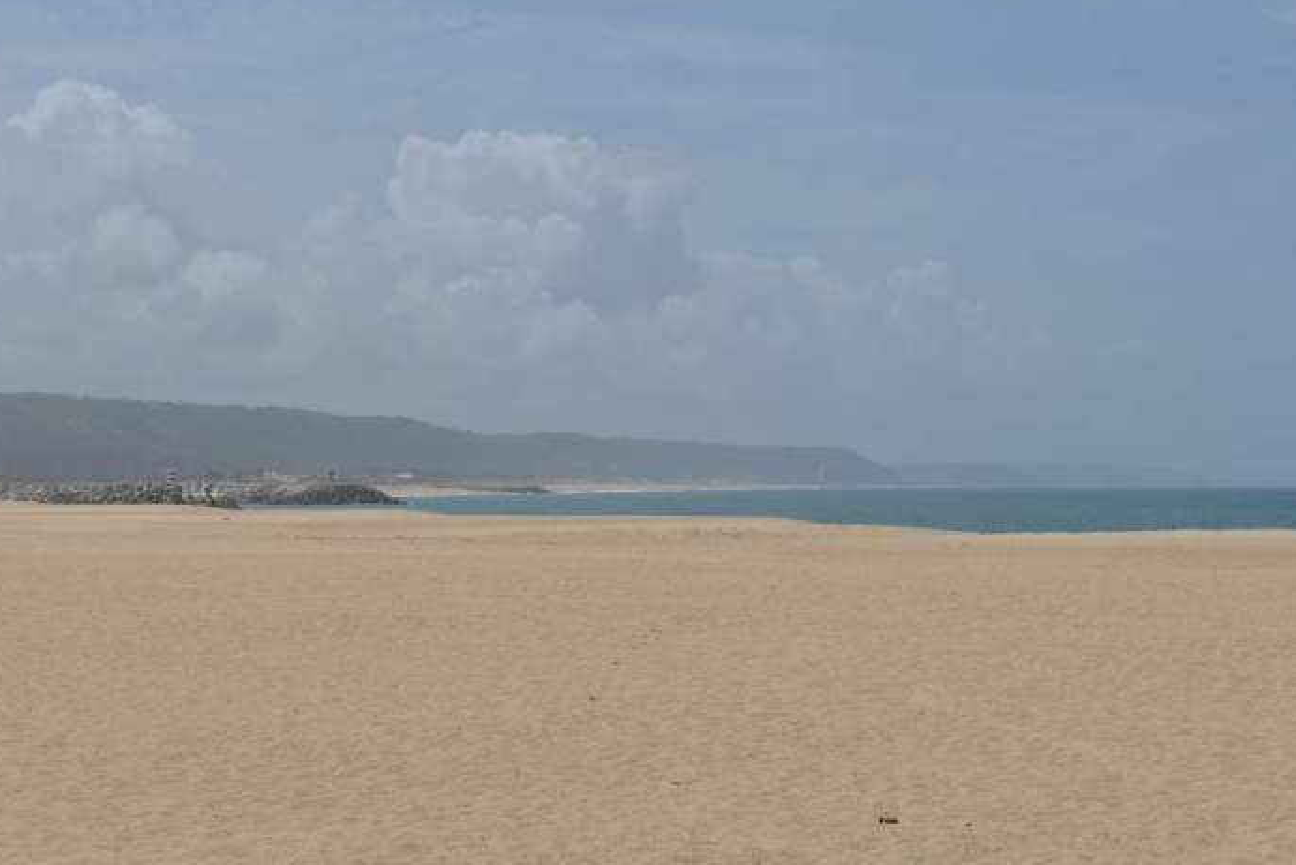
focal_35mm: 81
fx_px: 2916
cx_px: 662
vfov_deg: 16.9
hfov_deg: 25.1
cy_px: 390
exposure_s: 1/200
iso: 125
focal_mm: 70
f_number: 18
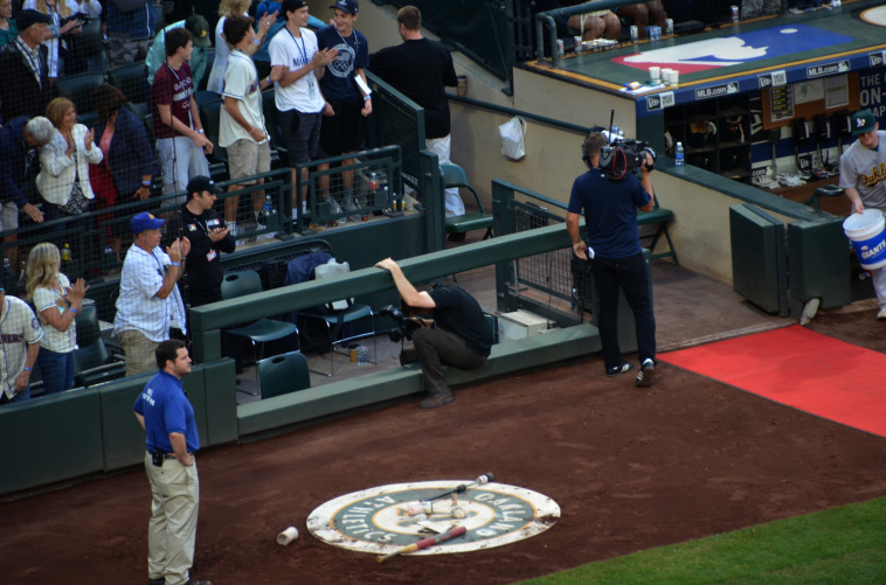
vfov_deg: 2.9
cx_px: 465
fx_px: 11659
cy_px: 294
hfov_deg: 4.4
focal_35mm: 475
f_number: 6.3
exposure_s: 1/160
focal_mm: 300
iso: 800
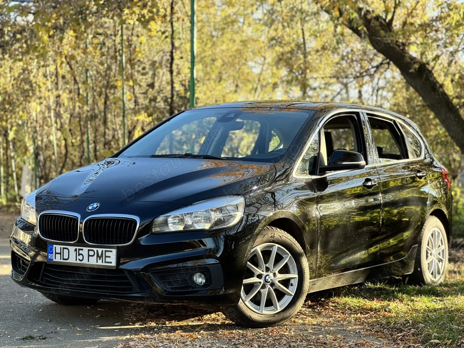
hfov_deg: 25.3
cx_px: 232
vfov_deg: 19.1
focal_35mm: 77
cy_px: 174
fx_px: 1032
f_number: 2.8
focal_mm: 9
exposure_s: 1/99
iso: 32
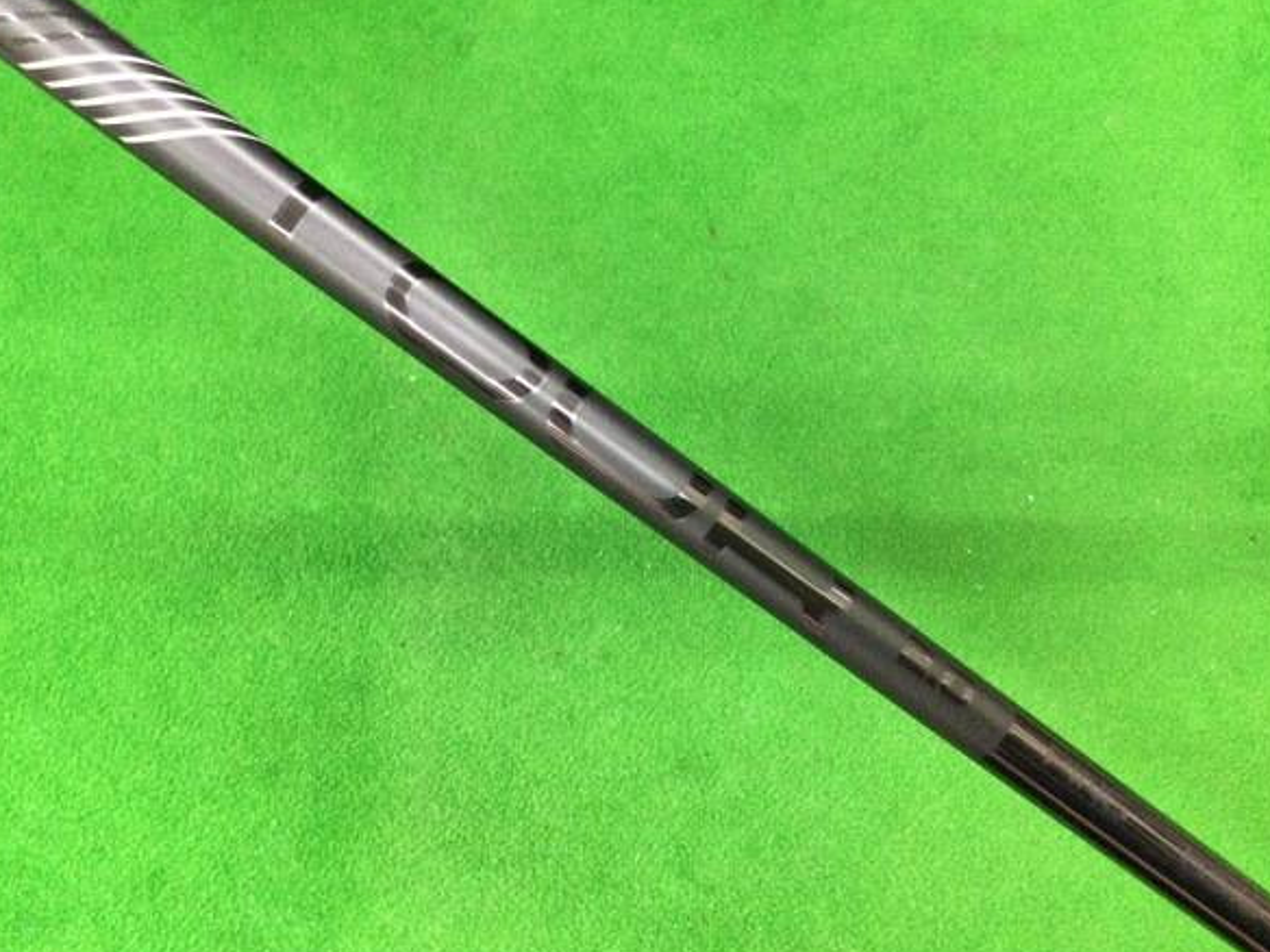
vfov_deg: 41.8
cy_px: 461
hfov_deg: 54.0
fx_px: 1247
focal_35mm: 34
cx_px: 637
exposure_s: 1/30
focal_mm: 3.3
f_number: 2.4
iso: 200
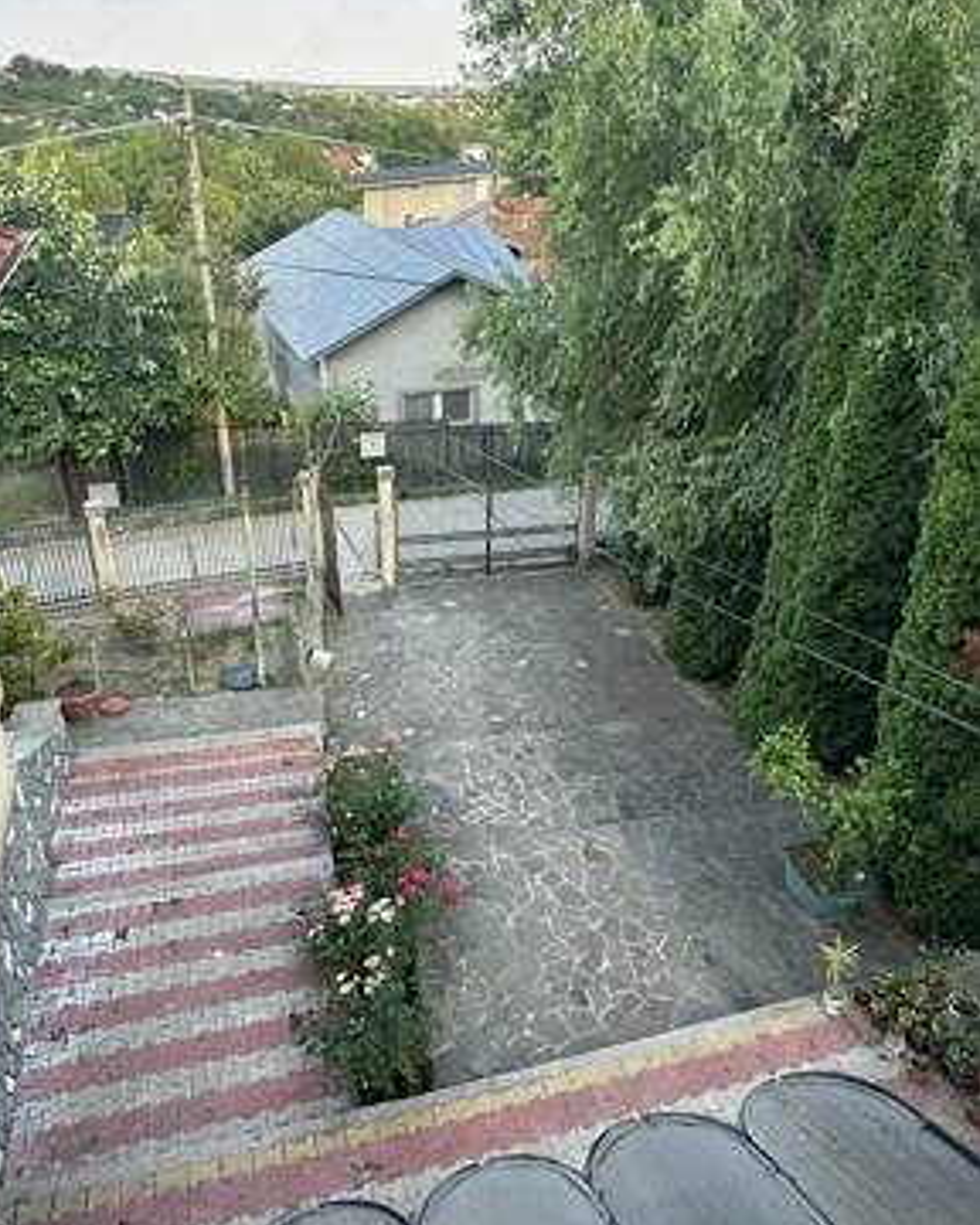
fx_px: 943
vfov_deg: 66.0
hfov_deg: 54.9
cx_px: 476
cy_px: 582
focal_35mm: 26
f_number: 1.78
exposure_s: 1/335
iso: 80
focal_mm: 6.86
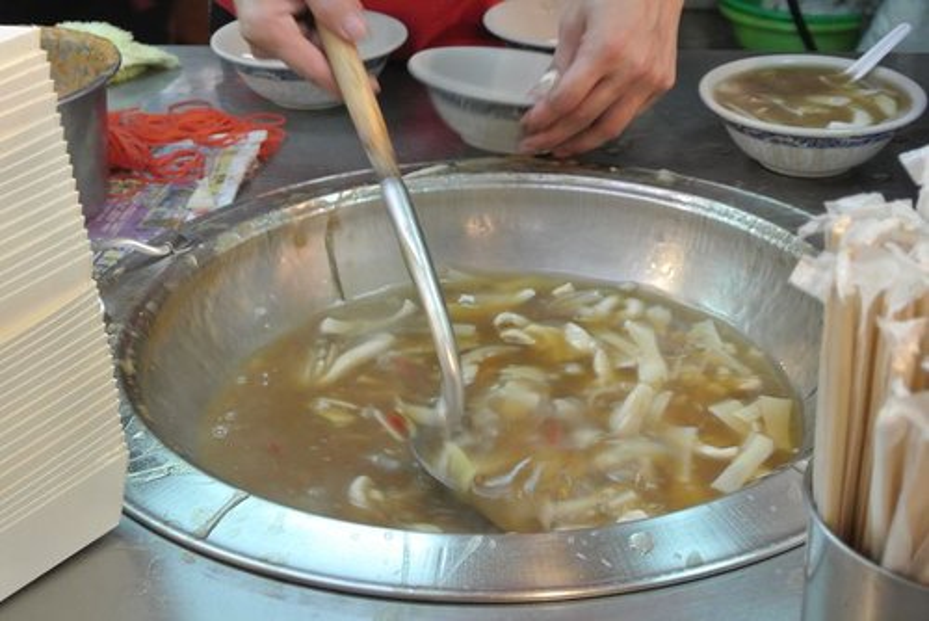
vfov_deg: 23.0
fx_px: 1523
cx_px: 464
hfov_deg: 33.9
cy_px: 310
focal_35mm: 59
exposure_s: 1/50
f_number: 5
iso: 800
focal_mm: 21.9
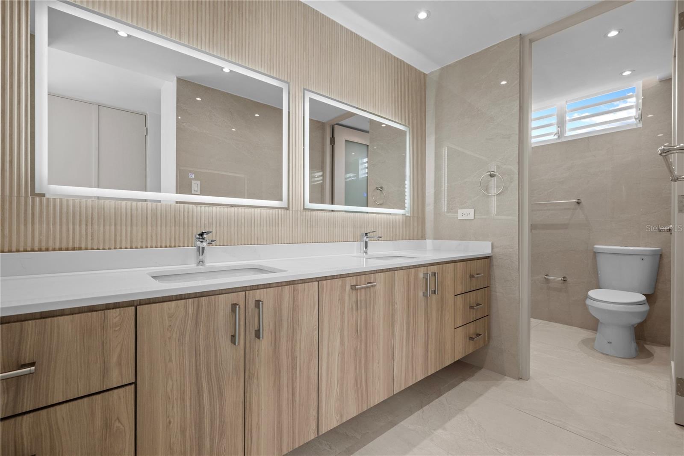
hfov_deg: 96.7
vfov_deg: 73.7
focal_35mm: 16
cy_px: 228
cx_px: 342
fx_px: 304
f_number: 8
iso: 500
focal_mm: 16
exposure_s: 1/5
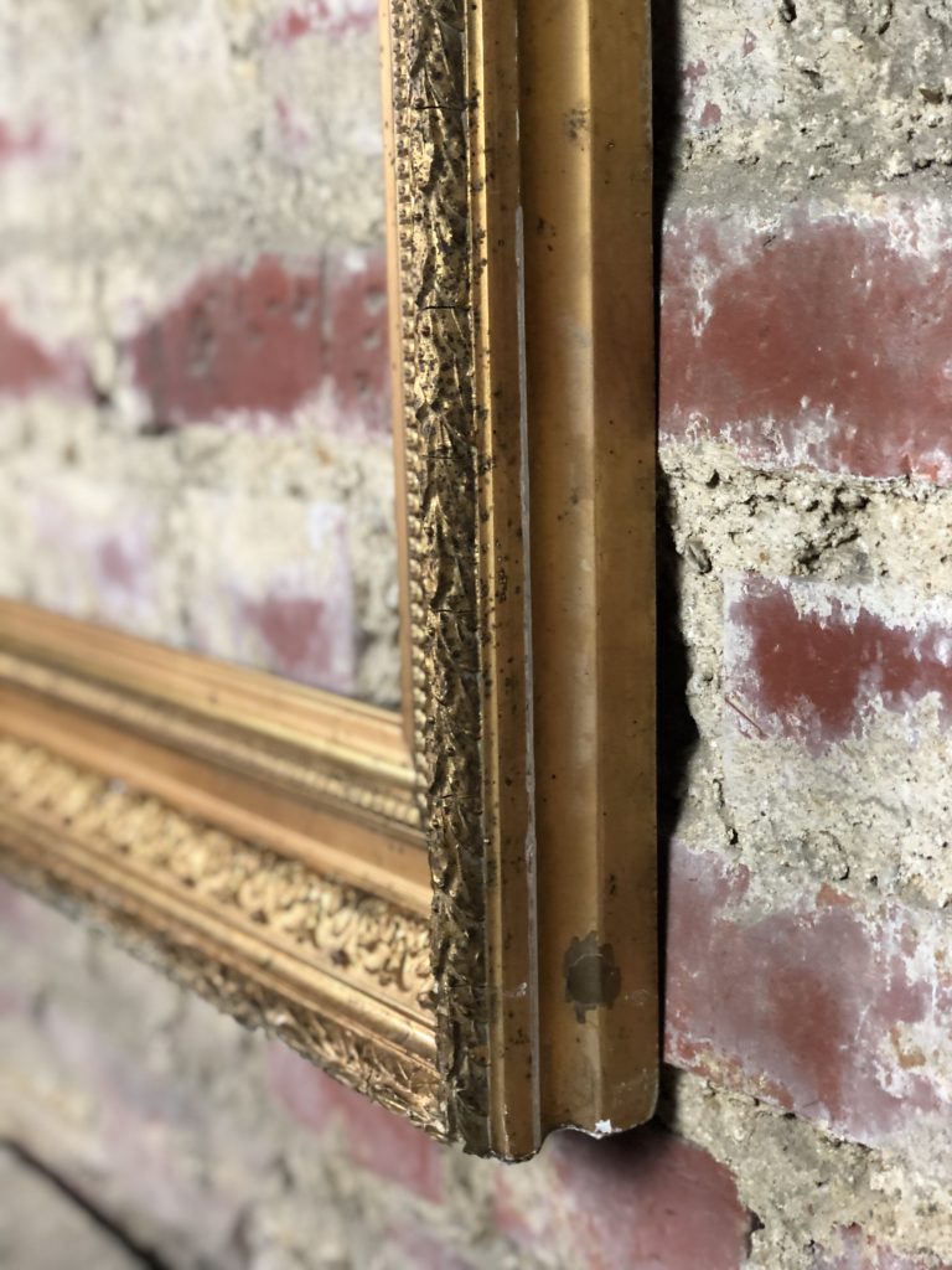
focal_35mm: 52
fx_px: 1907
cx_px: 476
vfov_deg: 36.8
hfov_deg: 28.0
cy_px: 635
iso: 100
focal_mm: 6
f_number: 2.4
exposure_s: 1/50
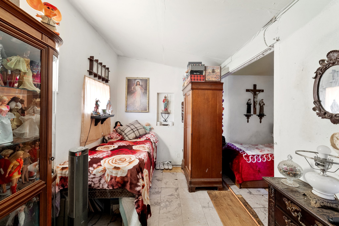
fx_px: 132
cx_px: 170
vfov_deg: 81.3
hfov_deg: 104.2
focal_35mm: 14
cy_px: 113
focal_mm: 14
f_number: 8
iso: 1600
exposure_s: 1.6
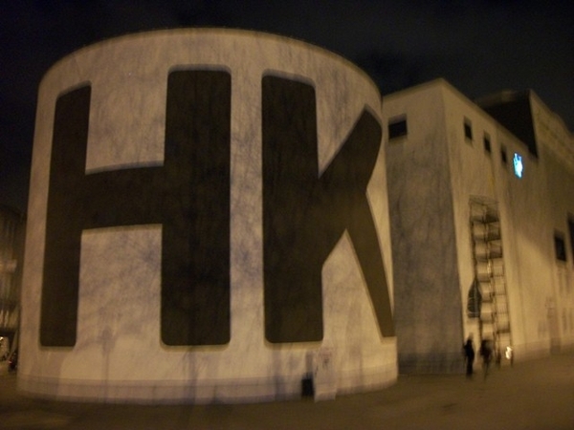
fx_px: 531
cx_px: 287
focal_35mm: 32
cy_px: 215
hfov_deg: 56.8
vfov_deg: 44.2
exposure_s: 1/2
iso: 250
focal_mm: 5.7
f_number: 2.9
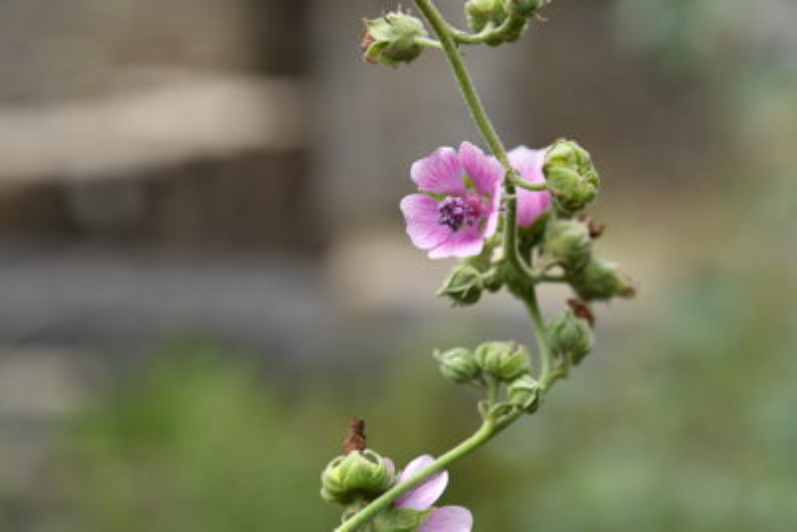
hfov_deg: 15.9
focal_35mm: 129
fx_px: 2857
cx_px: 398
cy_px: 266
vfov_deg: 10.6
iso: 400
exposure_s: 1/320
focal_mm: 86
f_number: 6.3
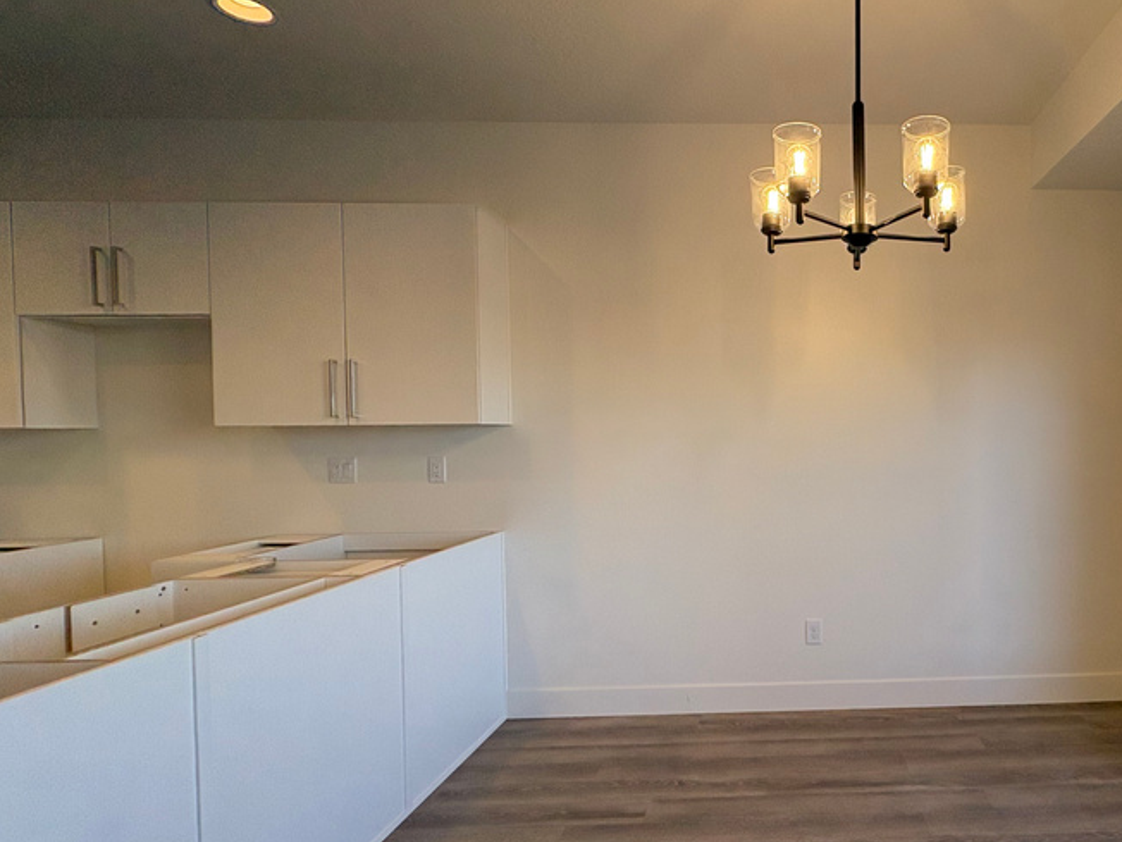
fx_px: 713
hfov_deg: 71.7
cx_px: 826
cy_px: 448
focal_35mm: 22
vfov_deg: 61.0
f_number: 2.2
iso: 80
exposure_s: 1/134
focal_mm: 2.22
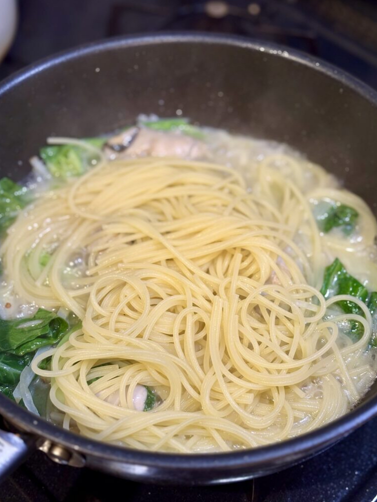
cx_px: 190
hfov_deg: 27.5
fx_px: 769
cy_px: 247
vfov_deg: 36.2
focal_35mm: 53
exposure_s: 1/60
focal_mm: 5.96
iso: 64
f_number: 1.6
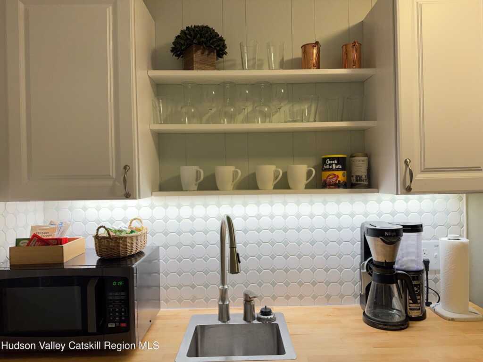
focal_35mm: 24
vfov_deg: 56.8
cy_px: 181
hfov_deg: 71.6
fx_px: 335
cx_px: 242
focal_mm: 6.76
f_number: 1.78
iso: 200
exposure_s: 1/120
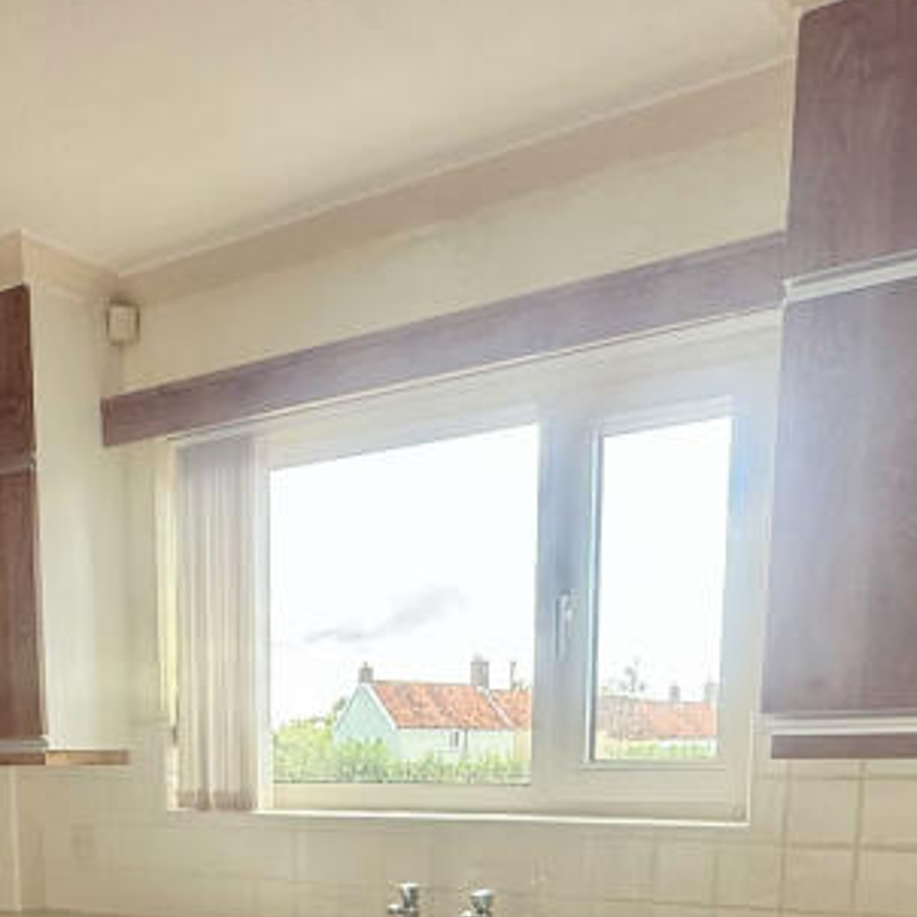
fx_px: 1259
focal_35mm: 42
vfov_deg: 35.1
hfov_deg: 39.4
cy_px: 978
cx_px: 288
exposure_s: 1/99
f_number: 2.2
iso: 250
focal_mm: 2.22
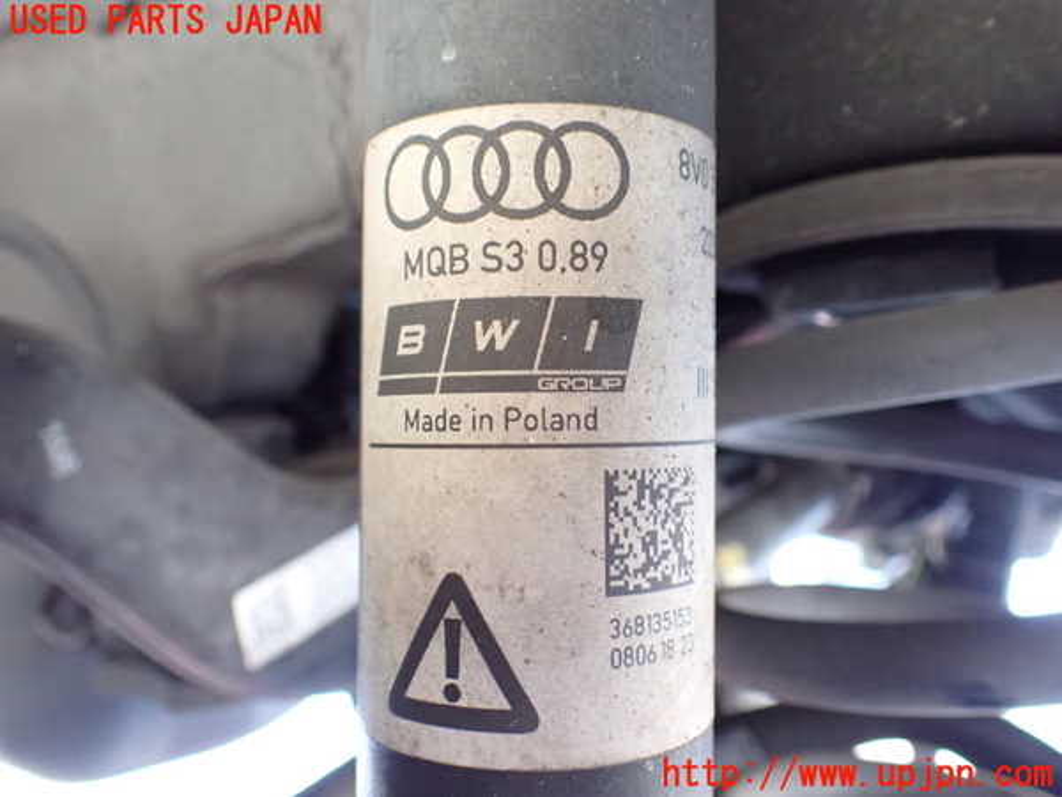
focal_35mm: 30
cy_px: 398
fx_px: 920
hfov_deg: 60.0
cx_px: 531
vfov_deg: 46.8
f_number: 2.3
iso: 1250
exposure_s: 1/30
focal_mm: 5.4
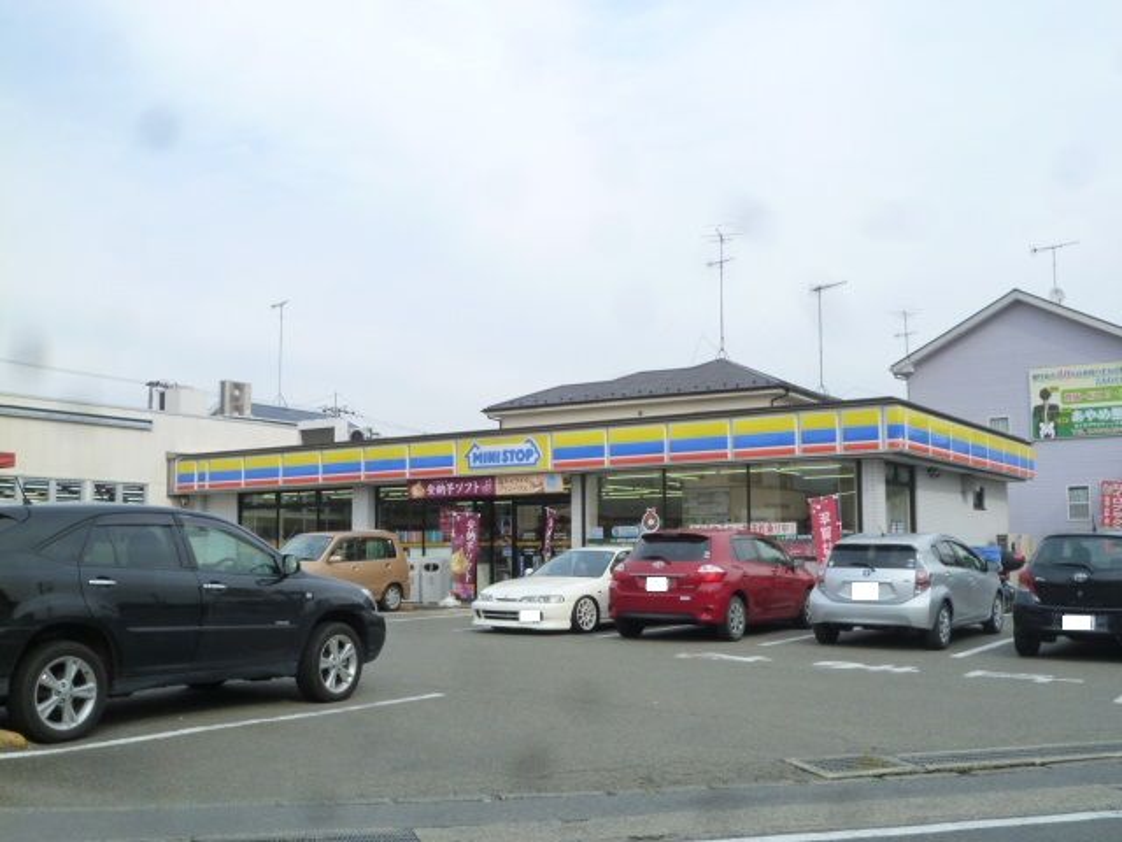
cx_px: 561
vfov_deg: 37.7
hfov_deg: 49.0
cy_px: 421
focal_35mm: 38
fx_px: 1232
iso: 125
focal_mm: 6.8
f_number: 4
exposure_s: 1/320
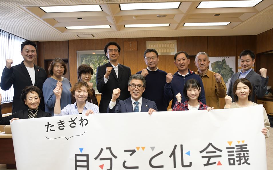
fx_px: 249
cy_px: 94
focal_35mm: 34
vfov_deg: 37.7
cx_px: 134
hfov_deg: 57.4
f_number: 4.5
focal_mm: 21
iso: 1600
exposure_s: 1/80
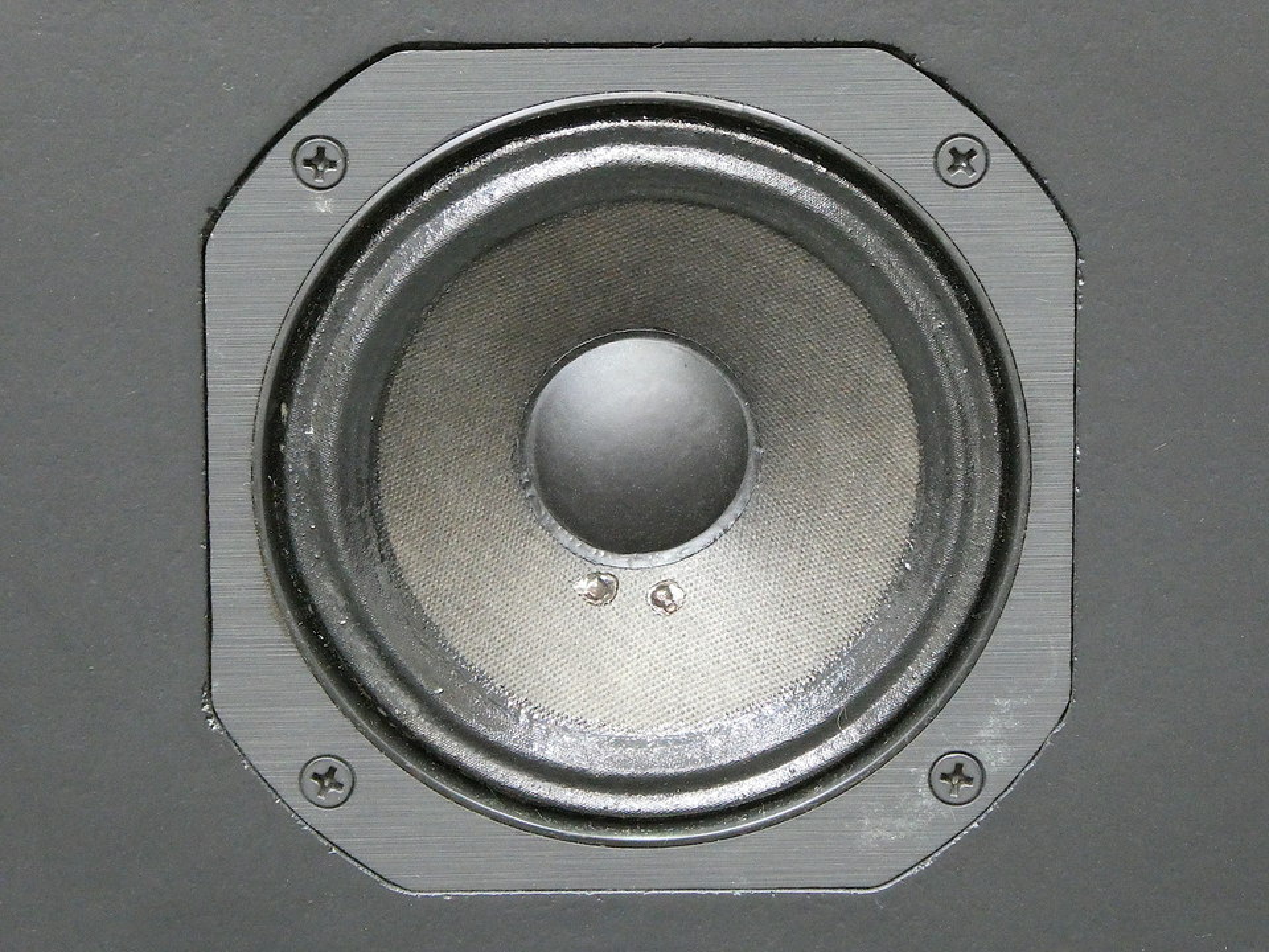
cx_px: 634
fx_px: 6782
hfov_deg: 10.7
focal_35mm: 185
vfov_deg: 8.0
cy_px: 476
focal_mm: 33.2
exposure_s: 1/8
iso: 1600
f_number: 5.6
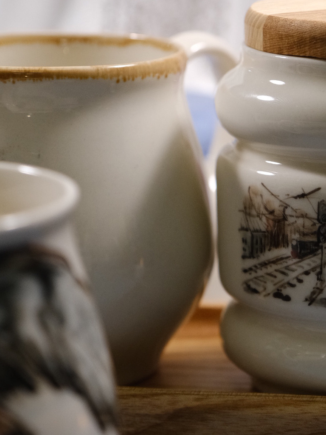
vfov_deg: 11.3
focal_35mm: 175
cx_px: 247
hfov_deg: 8.5
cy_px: 181
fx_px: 2199
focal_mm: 69.8
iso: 2000
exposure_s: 1/250
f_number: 4
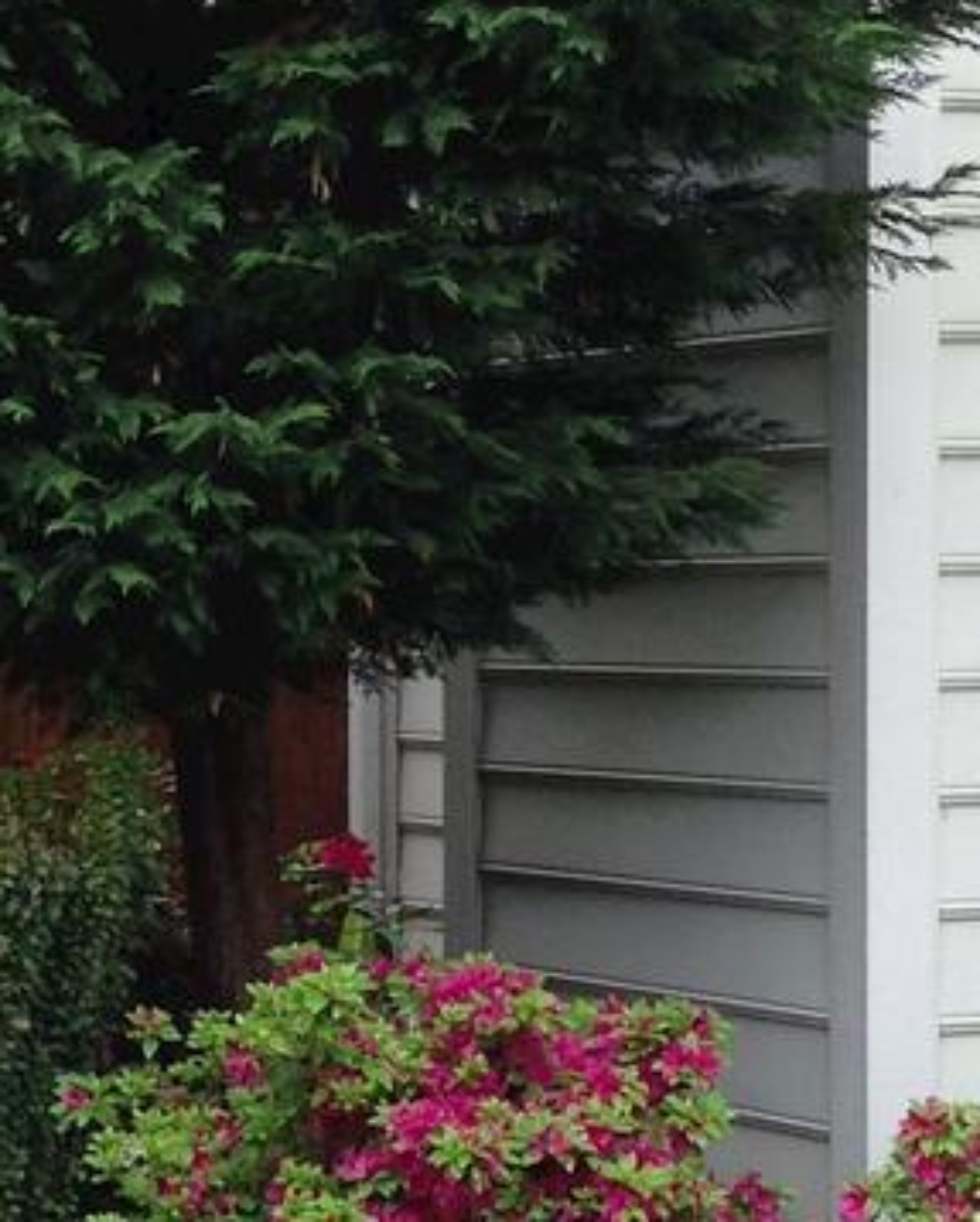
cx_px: -114
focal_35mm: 138
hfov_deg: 11.0
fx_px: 4997
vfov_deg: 13.9
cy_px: 799
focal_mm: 4.13
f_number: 2.4
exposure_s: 1/120
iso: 64
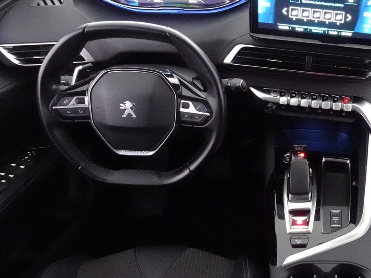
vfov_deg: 35.0
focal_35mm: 41
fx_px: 439
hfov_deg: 42.9
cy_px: 168
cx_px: 316
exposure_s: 1/13
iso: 1600
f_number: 3.5
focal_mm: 4.25
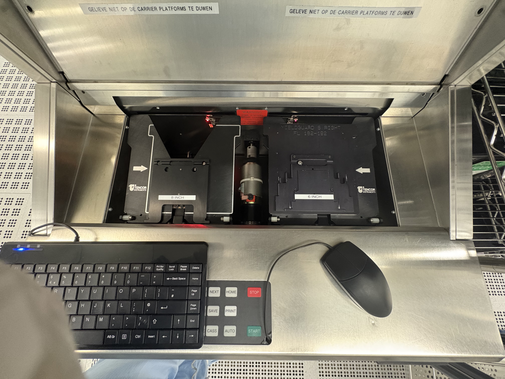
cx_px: 252
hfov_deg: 102.1
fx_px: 204
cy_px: 190
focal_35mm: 14
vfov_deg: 85.7
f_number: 2.2
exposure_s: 1/34
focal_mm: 2.22
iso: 800
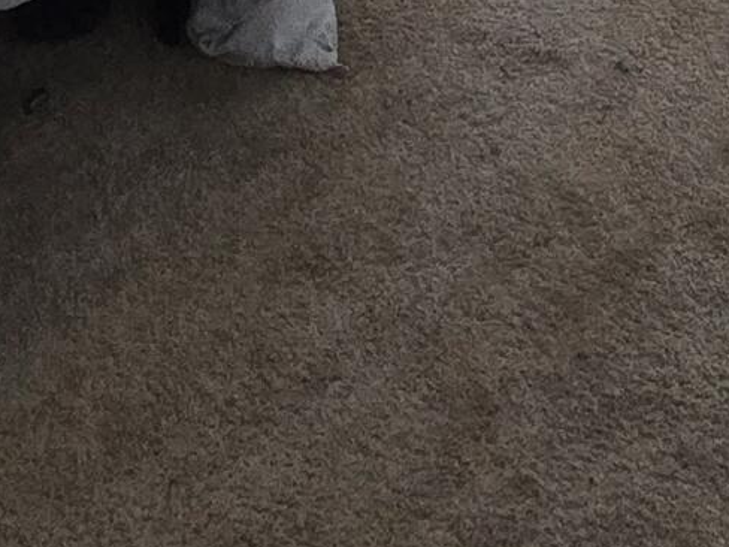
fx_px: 1685
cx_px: 275
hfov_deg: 24.4
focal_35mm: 80
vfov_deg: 12.0
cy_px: -979
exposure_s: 1/100
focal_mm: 2.2
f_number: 2.2
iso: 400
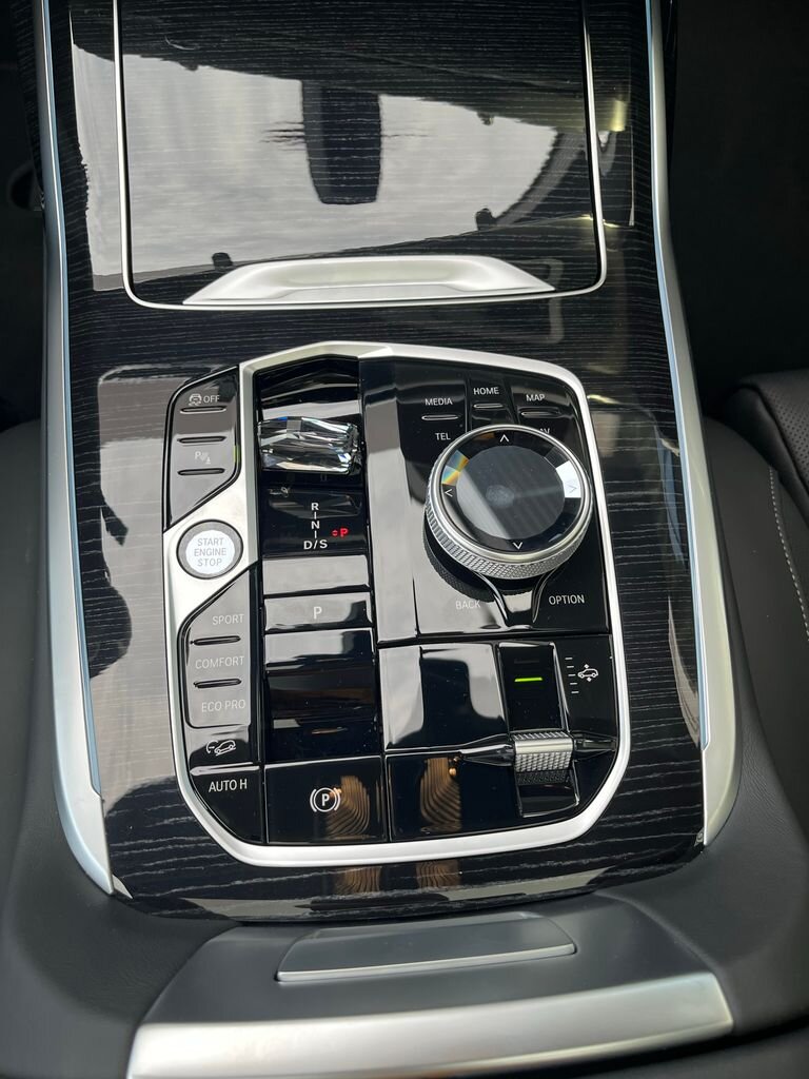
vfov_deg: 67.3
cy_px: 540
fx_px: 810
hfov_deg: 53.1
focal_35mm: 26
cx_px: 404
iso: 80
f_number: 1.6
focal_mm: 5.1
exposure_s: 1/121
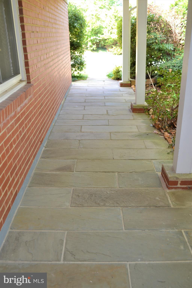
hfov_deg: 43.6
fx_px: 240
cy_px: 144
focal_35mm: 30
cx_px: 96
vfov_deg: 61.9
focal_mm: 20
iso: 400
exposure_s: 1/100
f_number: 4
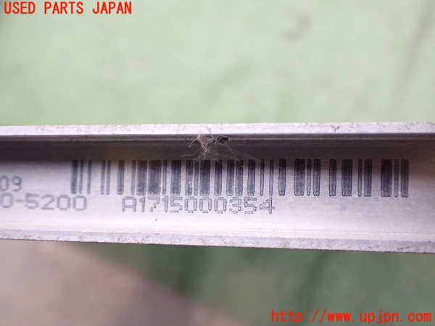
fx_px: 377
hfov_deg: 60.0
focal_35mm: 30
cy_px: 163
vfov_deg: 46.8
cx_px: 218
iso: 500
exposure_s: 1/125
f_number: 2.3
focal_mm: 5.4
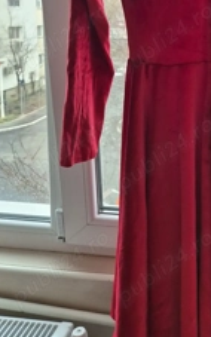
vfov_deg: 43.9
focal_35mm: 43
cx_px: 217
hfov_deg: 27.9
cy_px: 65
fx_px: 395
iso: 200
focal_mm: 5.4
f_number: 1.8
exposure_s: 1/180
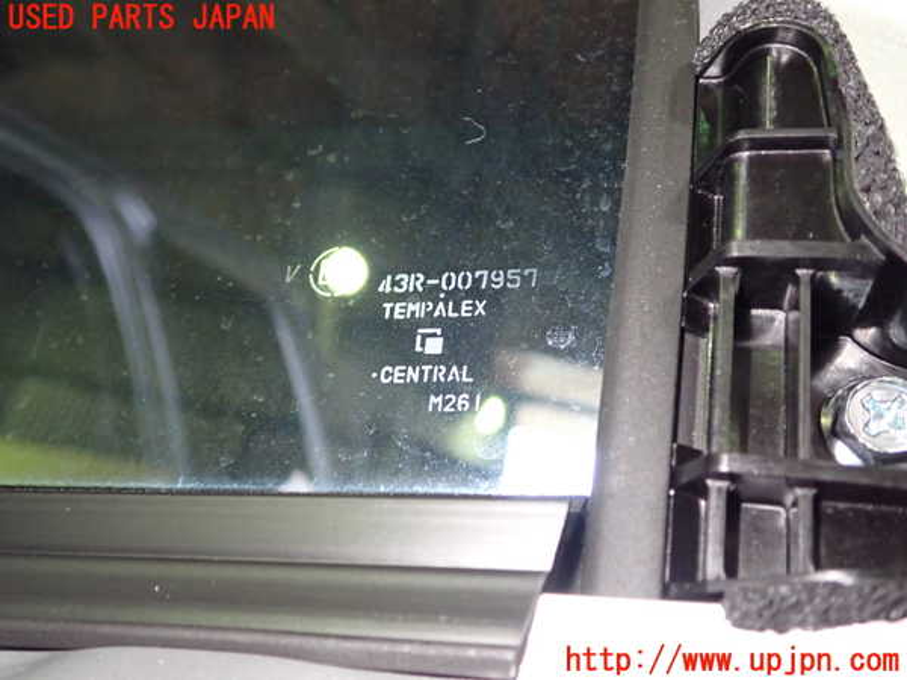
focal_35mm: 32
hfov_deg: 56.8
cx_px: 454
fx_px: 838
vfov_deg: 44.2
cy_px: 340
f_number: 2.4
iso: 800
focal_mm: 5.79
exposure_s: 1/30
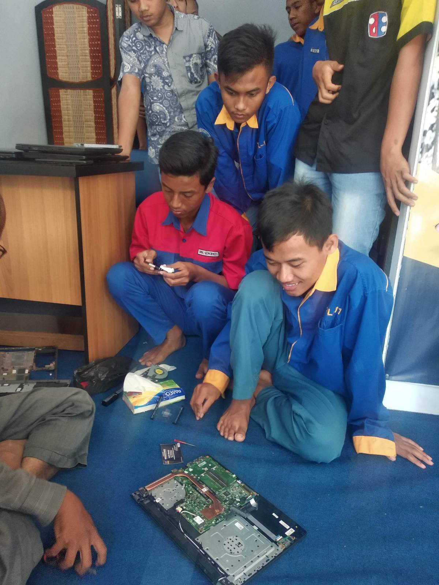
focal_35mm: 26
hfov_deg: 53.1
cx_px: 220
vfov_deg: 67.3
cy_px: 292
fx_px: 440
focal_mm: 3.81
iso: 1000
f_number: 2.2
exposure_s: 1/25
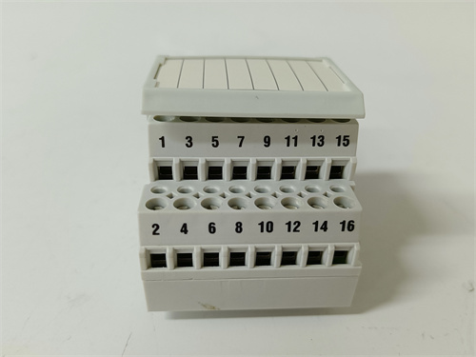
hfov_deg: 65.3
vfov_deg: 51.4
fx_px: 371
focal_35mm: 27
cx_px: 238
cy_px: 178
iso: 754
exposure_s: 1/50
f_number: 1.9
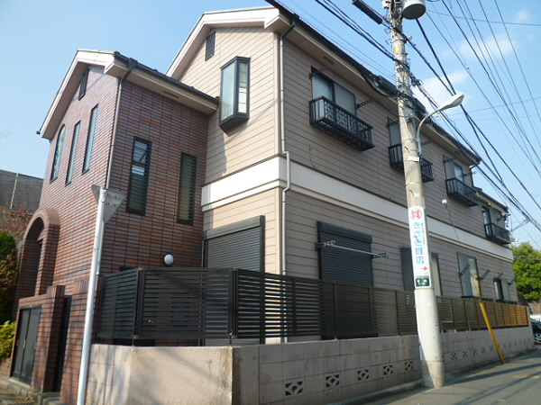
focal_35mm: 25
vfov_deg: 54.9
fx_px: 391
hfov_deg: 69.4
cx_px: 270
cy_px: 202
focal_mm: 4.5
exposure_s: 1/320
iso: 80
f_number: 4
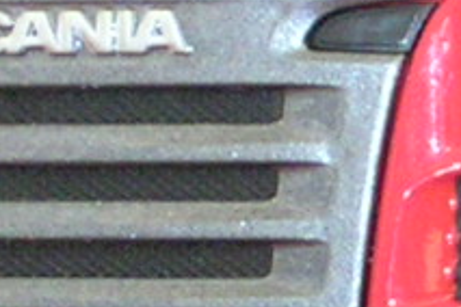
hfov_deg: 3.8
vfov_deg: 2.5
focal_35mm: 540
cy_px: 348
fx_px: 6914
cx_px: 361
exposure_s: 1/2.8
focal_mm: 10.5
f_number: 3.7
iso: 200
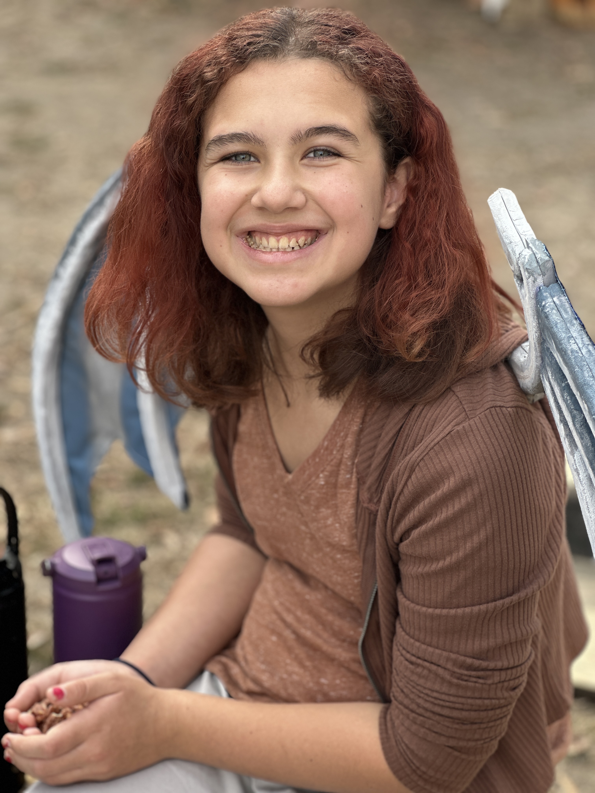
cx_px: 298
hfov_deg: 19.1
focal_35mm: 77
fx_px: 1765
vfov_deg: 25.3
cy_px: 396
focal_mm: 9
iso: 25
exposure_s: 1/121
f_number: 2.8
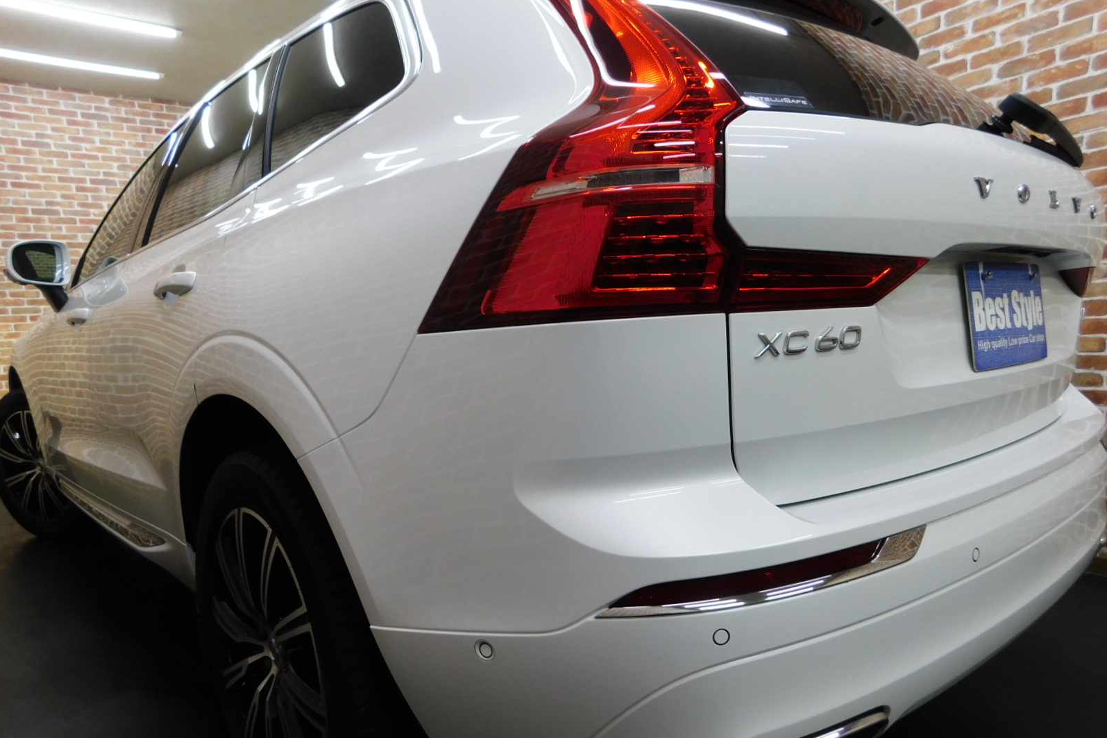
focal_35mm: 24
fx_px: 738
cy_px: 416
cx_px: 552
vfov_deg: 53.0
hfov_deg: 73.7
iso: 160
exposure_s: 1/30
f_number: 3
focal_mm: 4
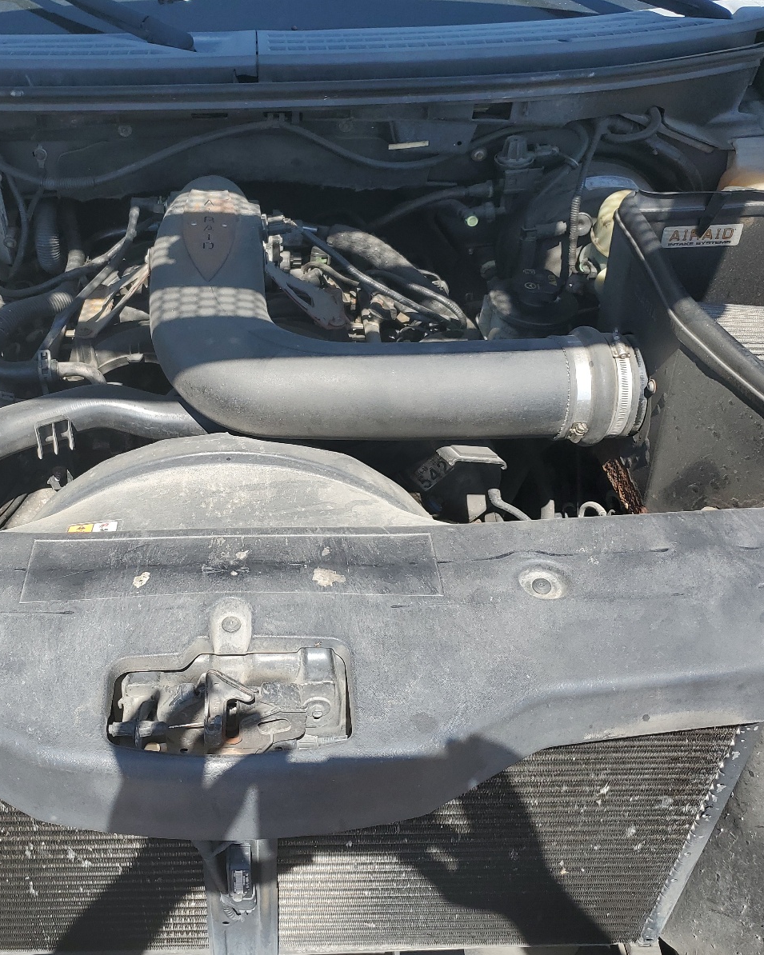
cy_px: 479
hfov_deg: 42.8
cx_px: 260
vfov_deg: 52.8
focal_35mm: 34
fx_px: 961
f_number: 1.5
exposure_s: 1/1429
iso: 50
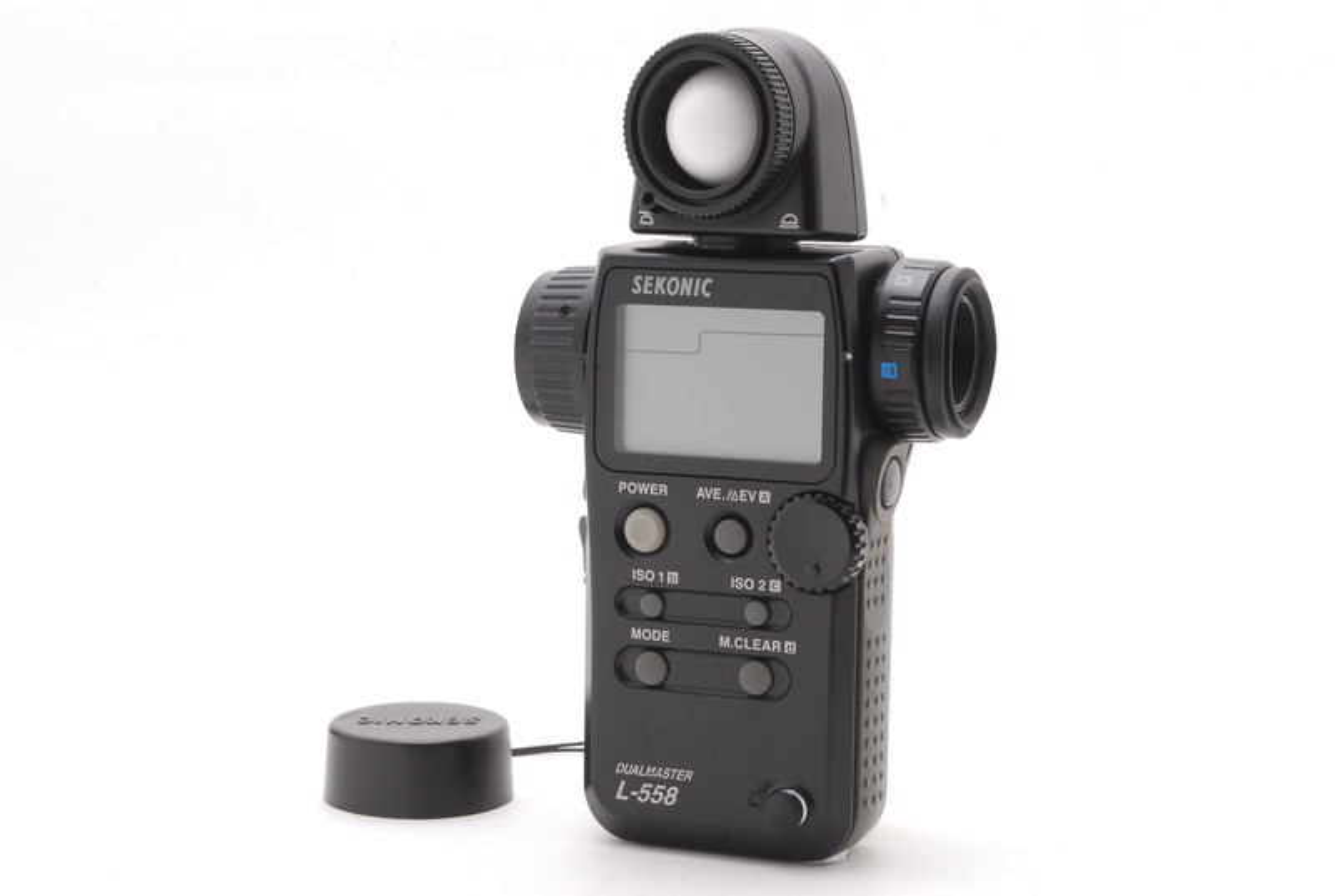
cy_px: 448
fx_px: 3066
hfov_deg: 24.6
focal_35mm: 82
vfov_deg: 16.6
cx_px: 668
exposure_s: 1/100
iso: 200
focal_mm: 55
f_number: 18
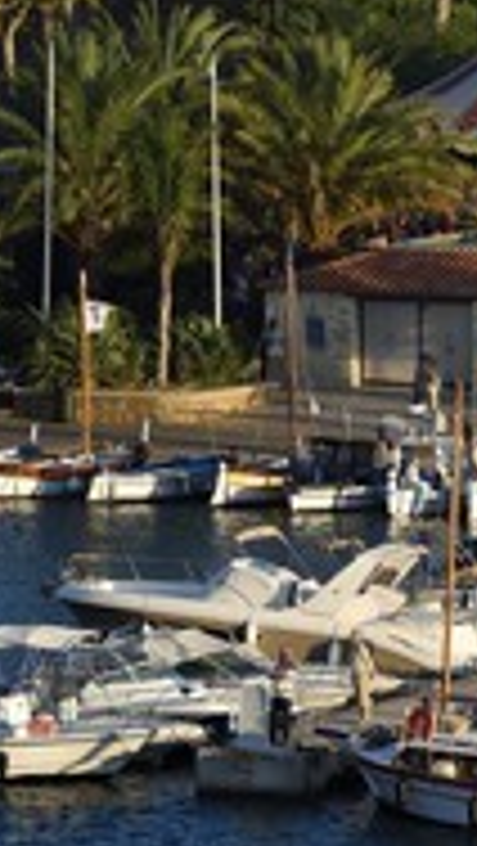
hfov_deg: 2.6
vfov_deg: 4.6
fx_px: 10527
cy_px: 382
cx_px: 626
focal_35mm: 469
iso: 200
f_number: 9
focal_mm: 200
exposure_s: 1/320
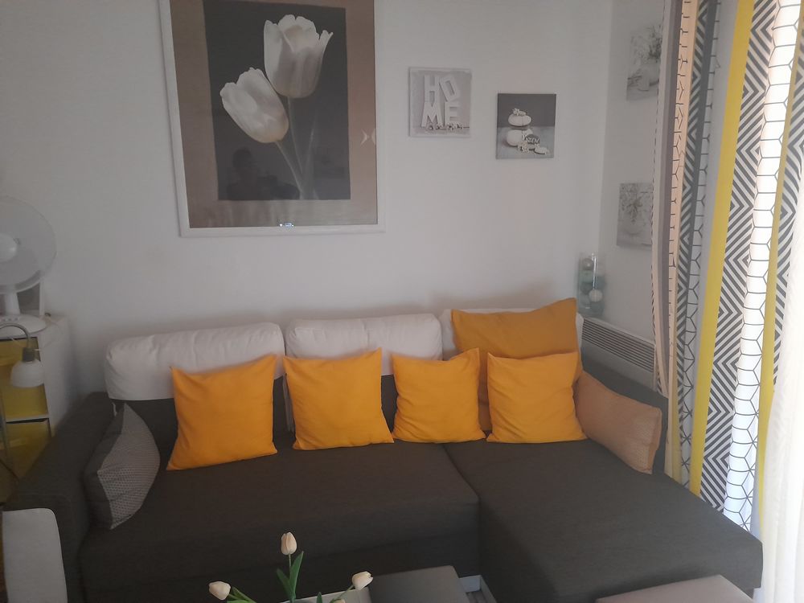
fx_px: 581
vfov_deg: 54.9
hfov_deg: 69.4
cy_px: 302
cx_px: 402
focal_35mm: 25
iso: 800
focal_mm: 4.6
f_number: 2
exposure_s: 1/20
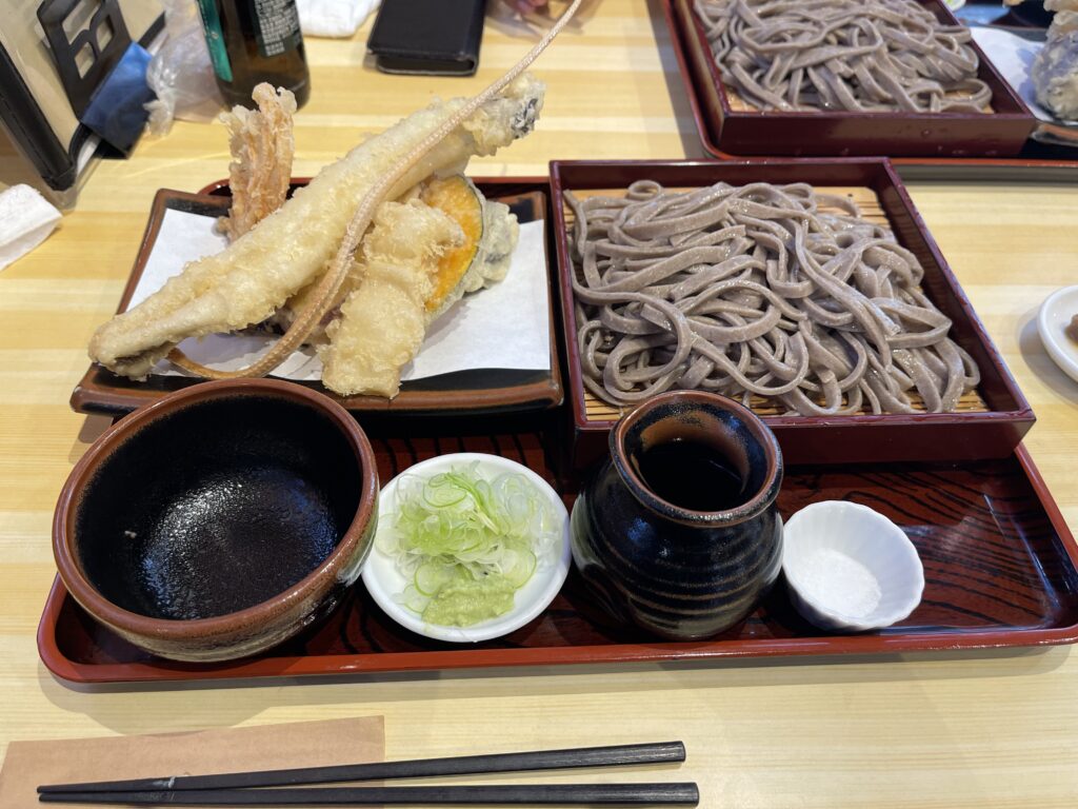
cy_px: 404
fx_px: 779
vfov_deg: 54.9
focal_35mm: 25
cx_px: 539
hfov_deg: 69.4
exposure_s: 1/100
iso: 80
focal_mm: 5.1
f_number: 1.6
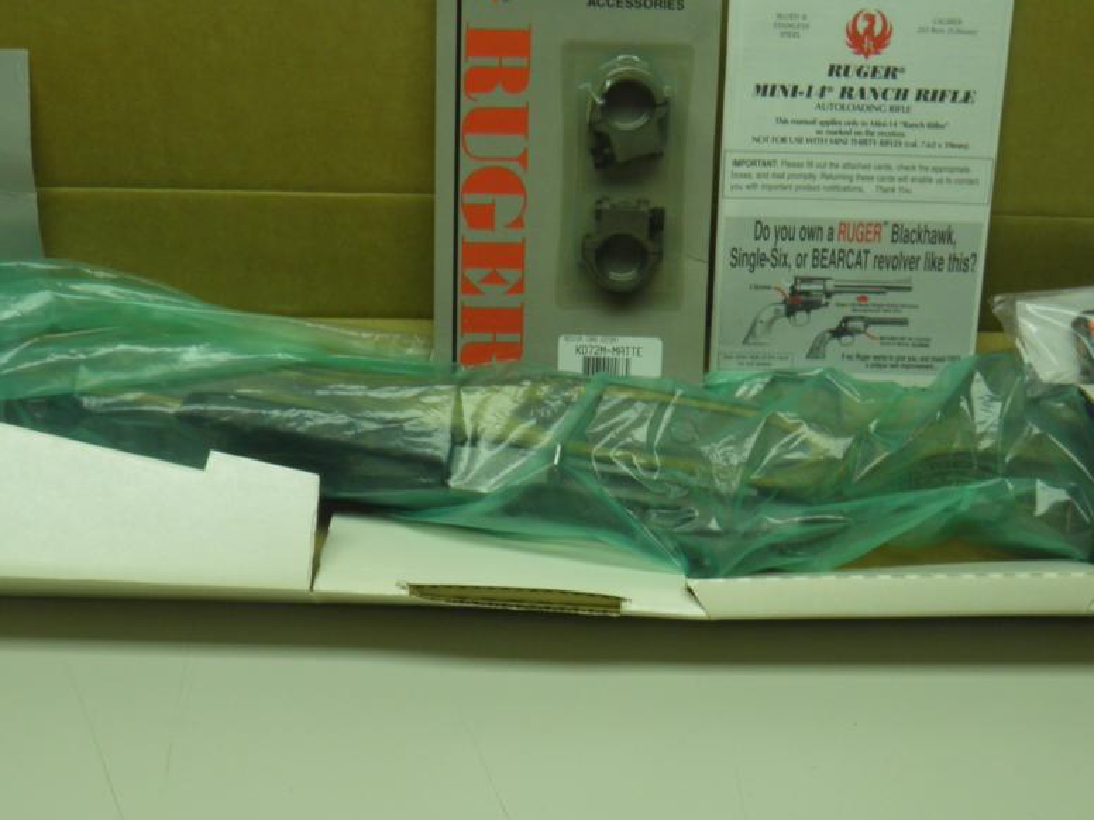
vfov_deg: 25.0
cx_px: 539
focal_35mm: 58
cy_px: 601
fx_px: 1833
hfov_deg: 33.2
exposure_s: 1/60
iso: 50
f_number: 4.7
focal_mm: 5.5
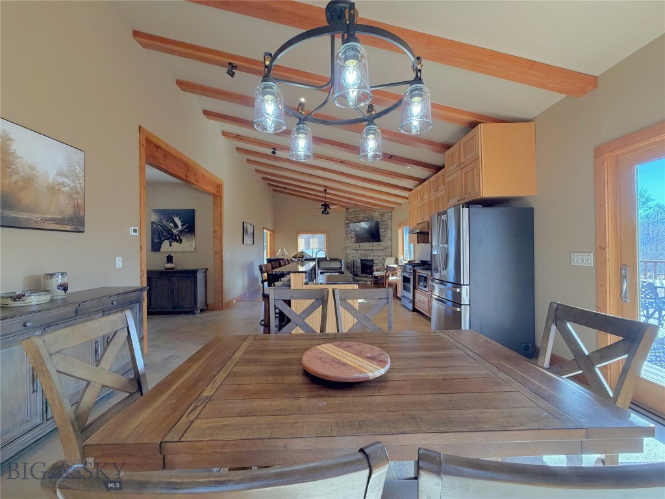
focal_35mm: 14
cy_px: 250
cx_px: 332
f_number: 2.2
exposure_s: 1/120
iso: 250
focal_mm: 2.22
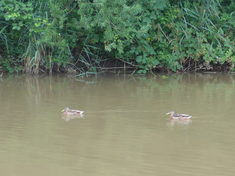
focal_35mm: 222
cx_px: 118
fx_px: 1507
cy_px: 88
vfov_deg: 6.7
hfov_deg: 8.9
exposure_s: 1/80
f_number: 5.9
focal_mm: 42.8
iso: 400
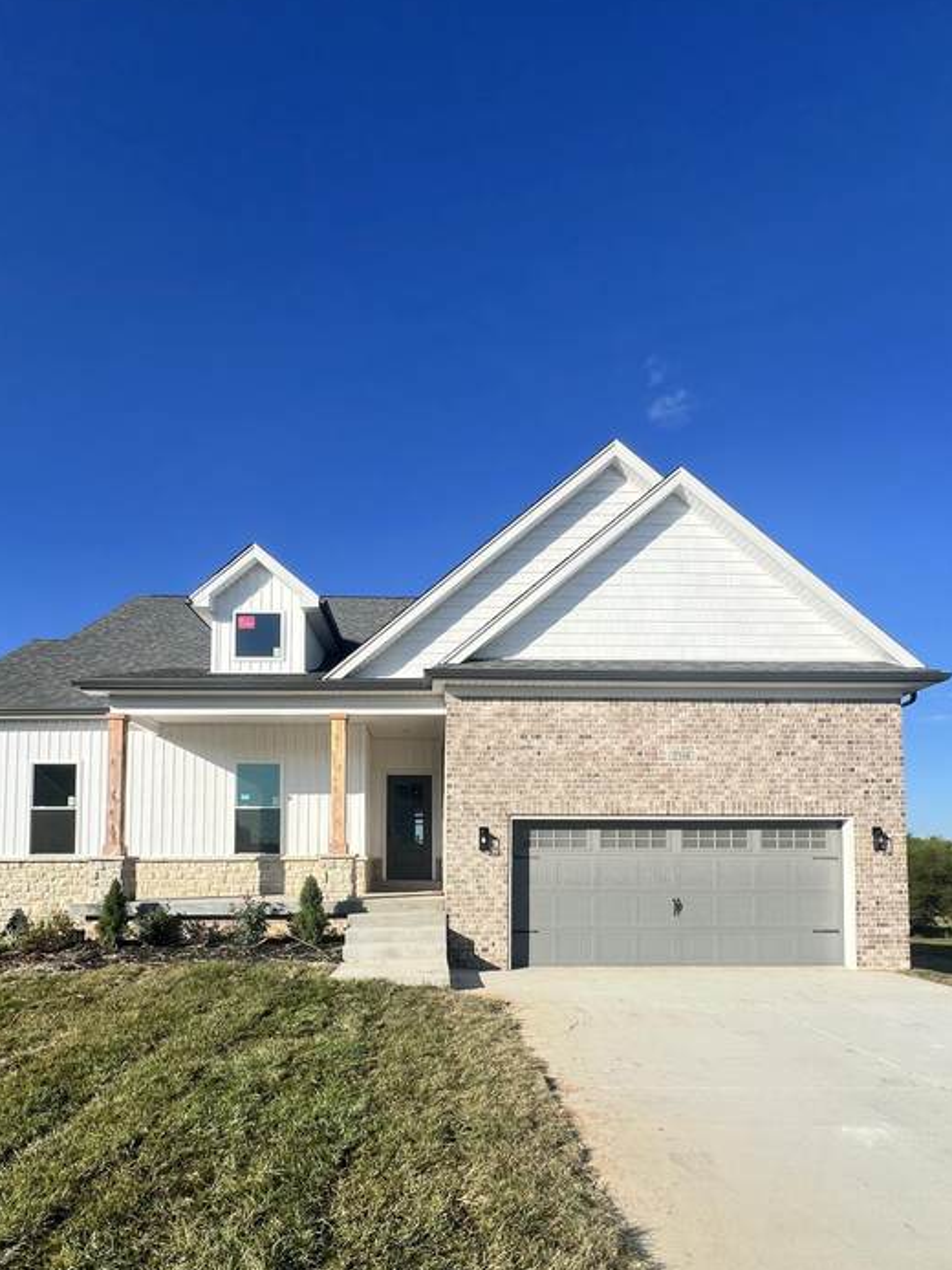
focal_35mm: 18
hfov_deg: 71.5
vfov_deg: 85.0
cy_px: 838
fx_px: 660
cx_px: 447
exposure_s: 1/2053
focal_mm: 1.57
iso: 32
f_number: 1.8
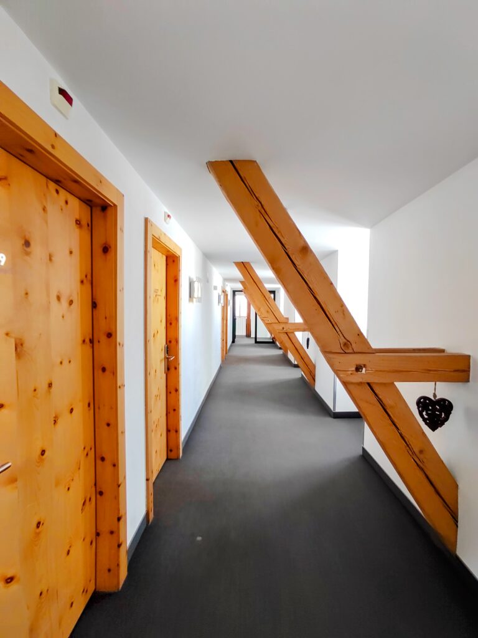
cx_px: 239
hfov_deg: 78.1
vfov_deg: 94.5
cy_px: 319
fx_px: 295
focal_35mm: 16
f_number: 2.2
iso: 169
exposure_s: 1/100
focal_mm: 1.68
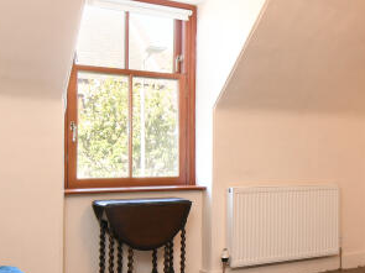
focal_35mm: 50
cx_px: 348
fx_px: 527
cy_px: 174
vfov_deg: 29.0
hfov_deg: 35.3
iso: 320
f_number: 8
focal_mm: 10
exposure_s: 1/5
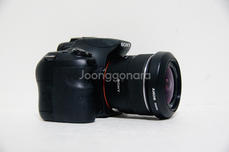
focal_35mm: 52
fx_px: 333
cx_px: 114
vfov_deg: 25.7
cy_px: 76
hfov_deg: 37.9
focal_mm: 35
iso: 2000
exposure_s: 1/60
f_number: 4.5
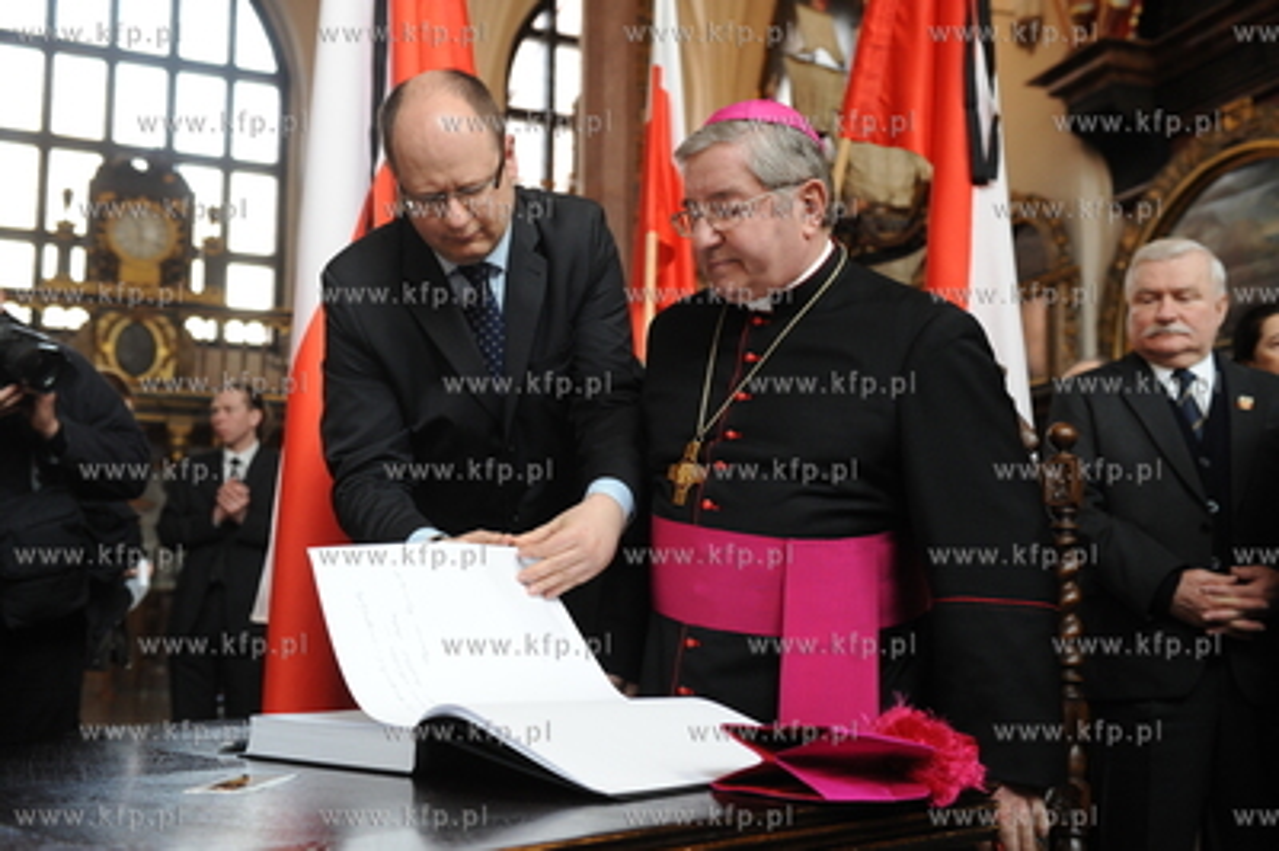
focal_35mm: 42
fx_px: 1491
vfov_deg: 31.8
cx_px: 640
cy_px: 426
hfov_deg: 46.4
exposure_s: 1/200
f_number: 4
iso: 1600
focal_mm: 42
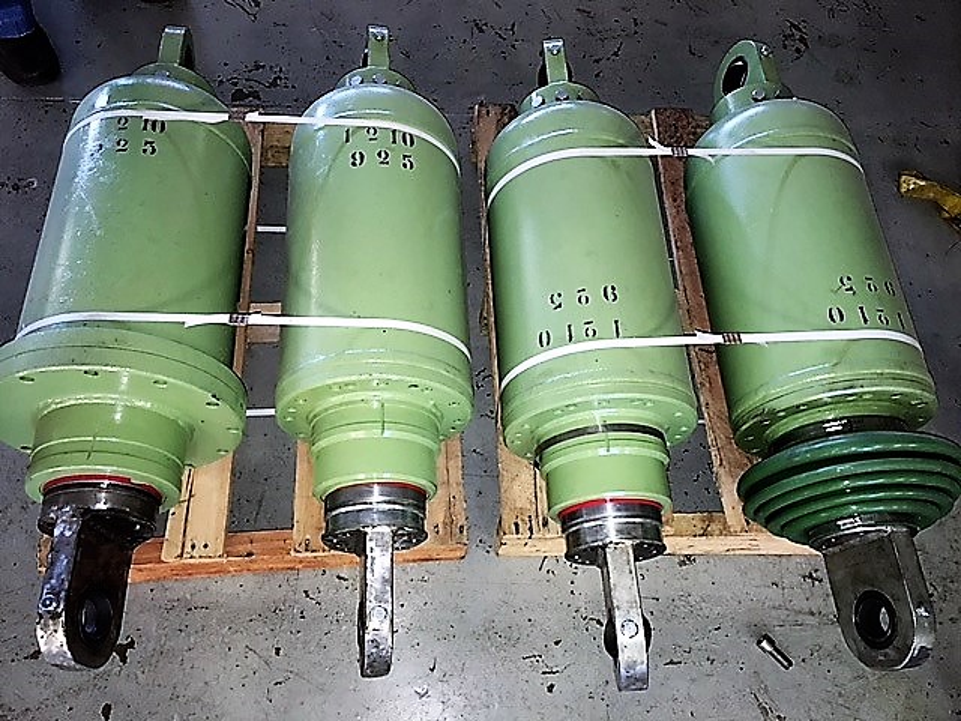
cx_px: 480
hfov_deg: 61.7
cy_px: 360
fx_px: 805
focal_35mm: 29
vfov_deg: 48.2
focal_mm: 4.15
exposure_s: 1/17
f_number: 2.2
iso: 100
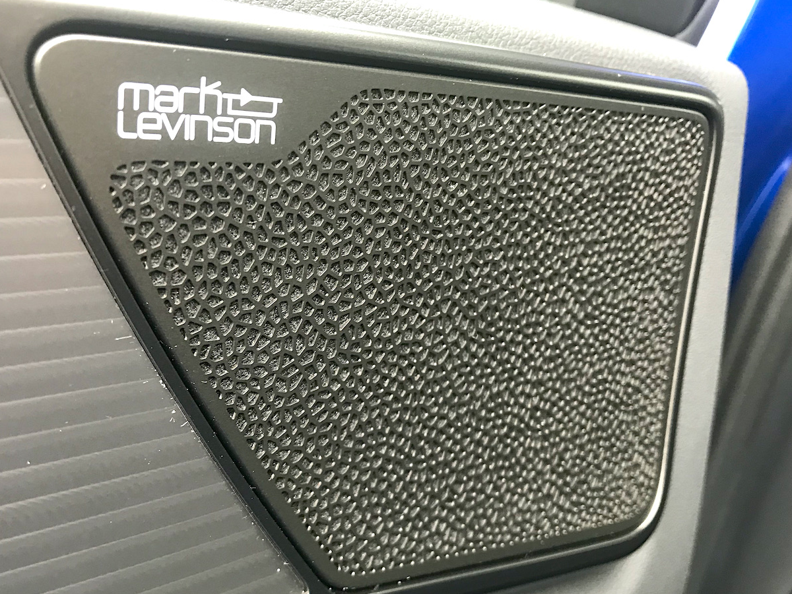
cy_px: 359
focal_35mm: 35
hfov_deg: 52.4
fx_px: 801
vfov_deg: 40.5
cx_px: 333
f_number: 1.8
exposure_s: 1/33
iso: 32
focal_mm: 3.99
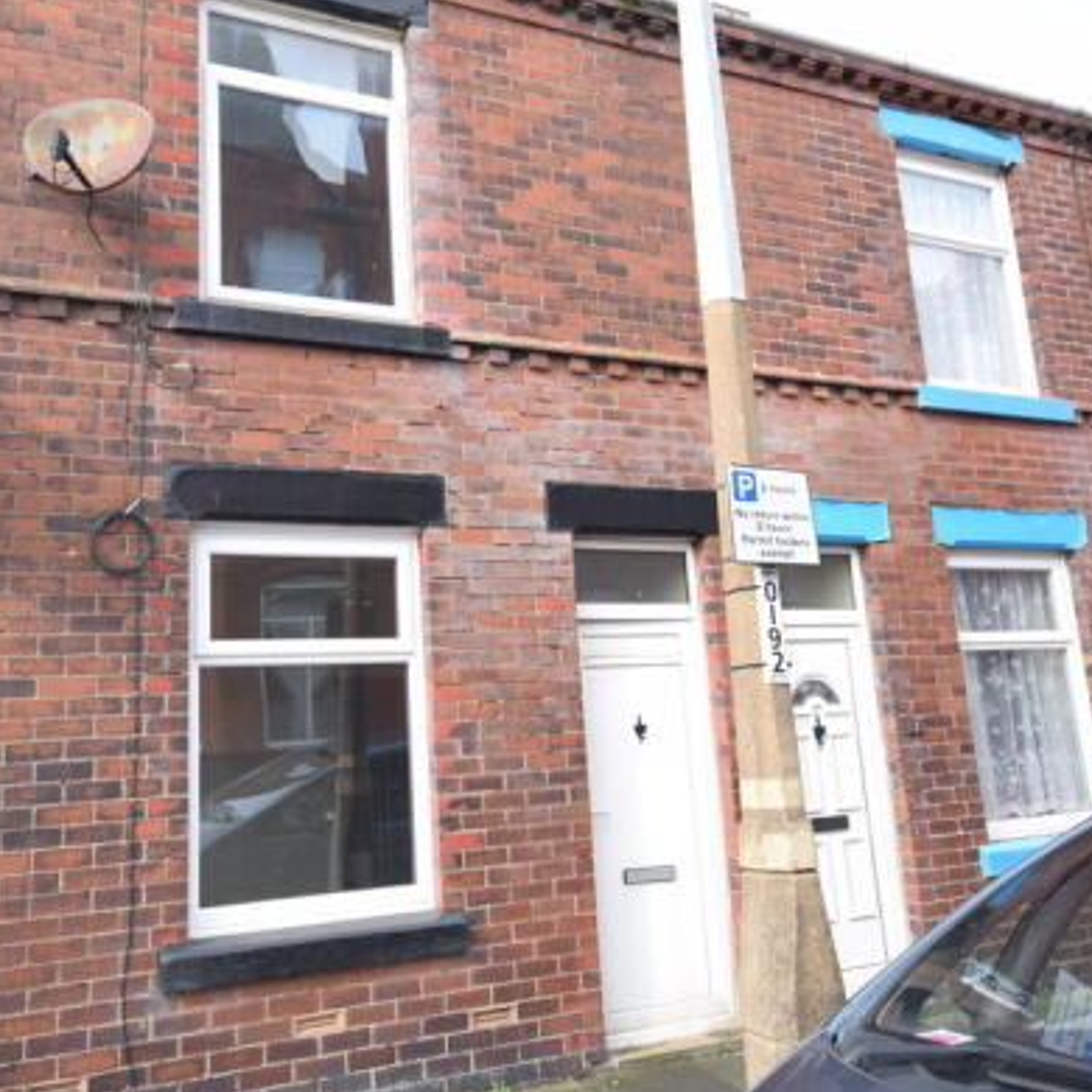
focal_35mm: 30
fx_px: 1071
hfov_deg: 53.5
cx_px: 416
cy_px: 505
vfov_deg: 54.0
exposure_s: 1/200
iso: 400
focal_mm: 14
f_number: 7.1
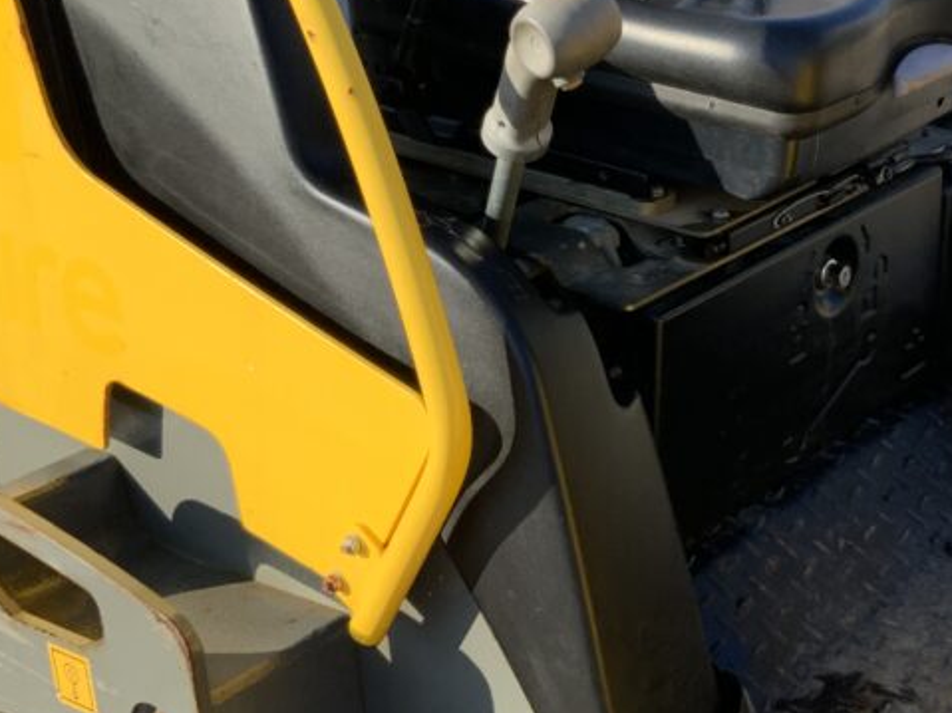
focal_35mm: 62
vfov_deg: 23.5
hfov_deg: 30.5
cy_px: 224
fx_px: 1705
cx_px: 749
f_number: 1.8
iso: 16
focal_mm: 3
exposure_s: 1/657
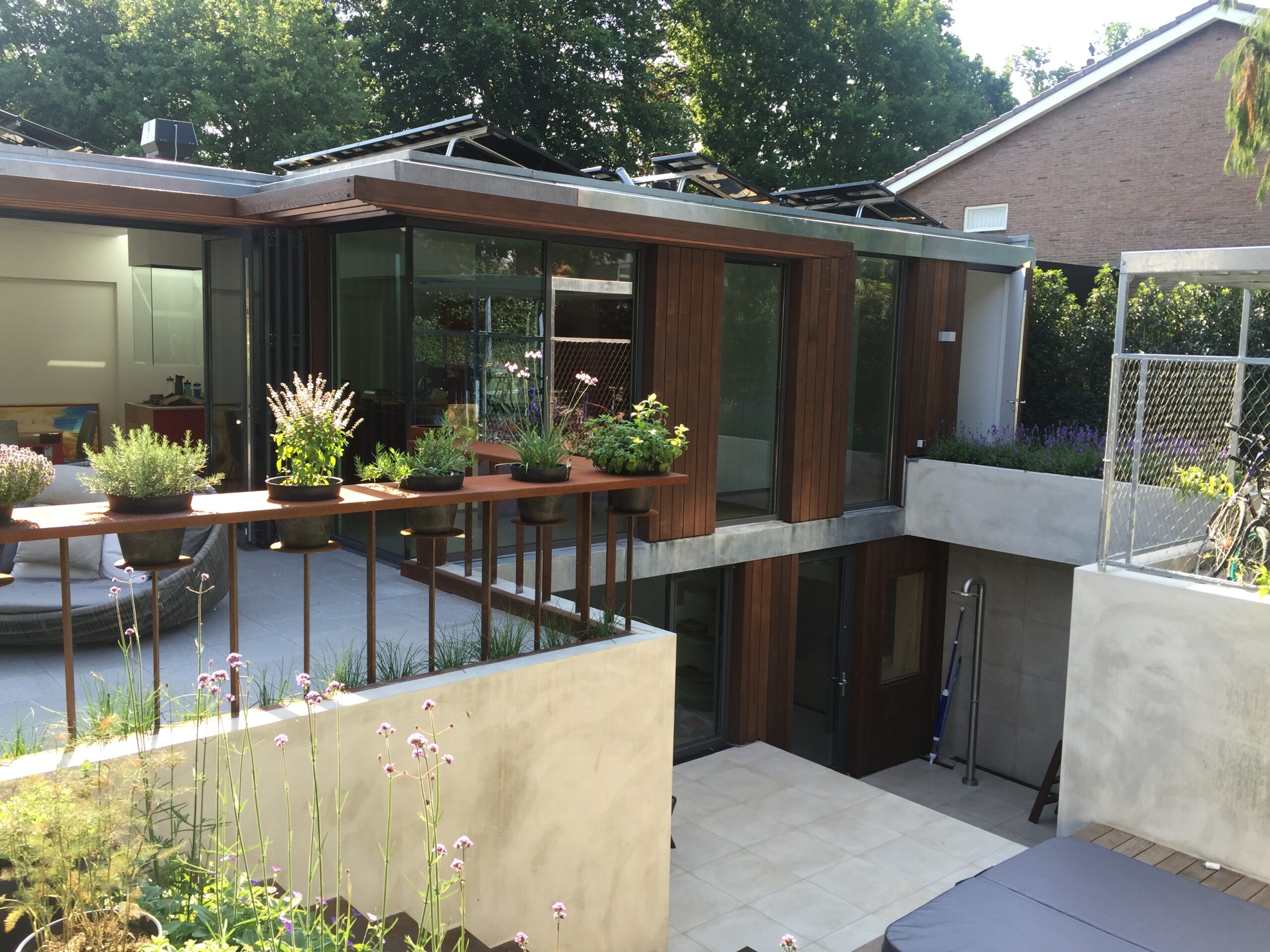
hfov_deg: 61.7
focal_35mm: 29
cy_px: 476
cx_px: 635
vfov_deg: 48.2
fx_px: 1064
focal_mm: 4.15
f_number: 2.2
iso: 32
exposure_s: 1/193
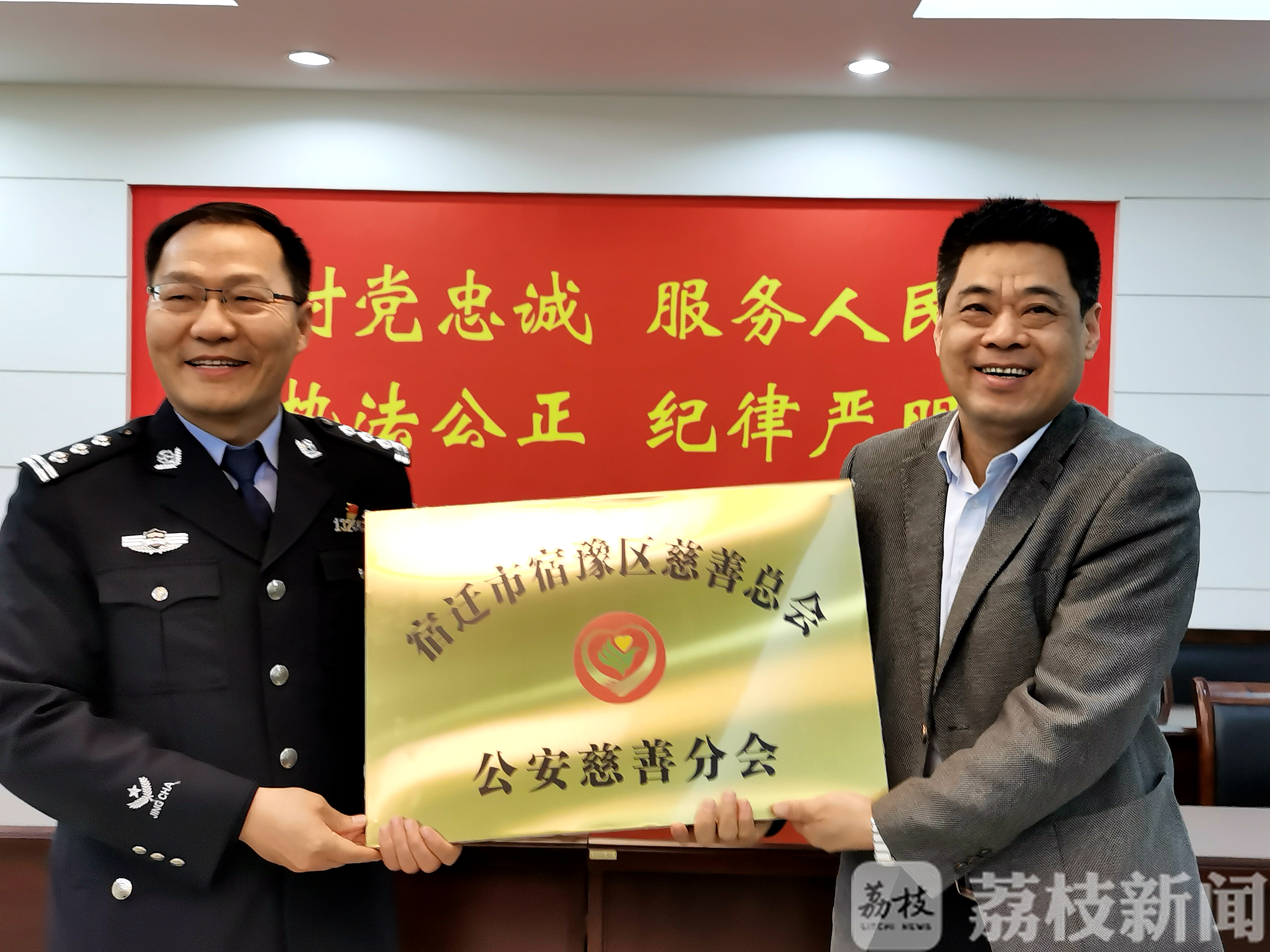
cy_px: 476
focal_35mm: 38
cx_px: 635
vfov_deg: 37.7
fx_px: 1394
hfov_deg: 49.0
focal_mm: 5.58
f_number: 1.8
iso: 160
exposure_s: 1/50
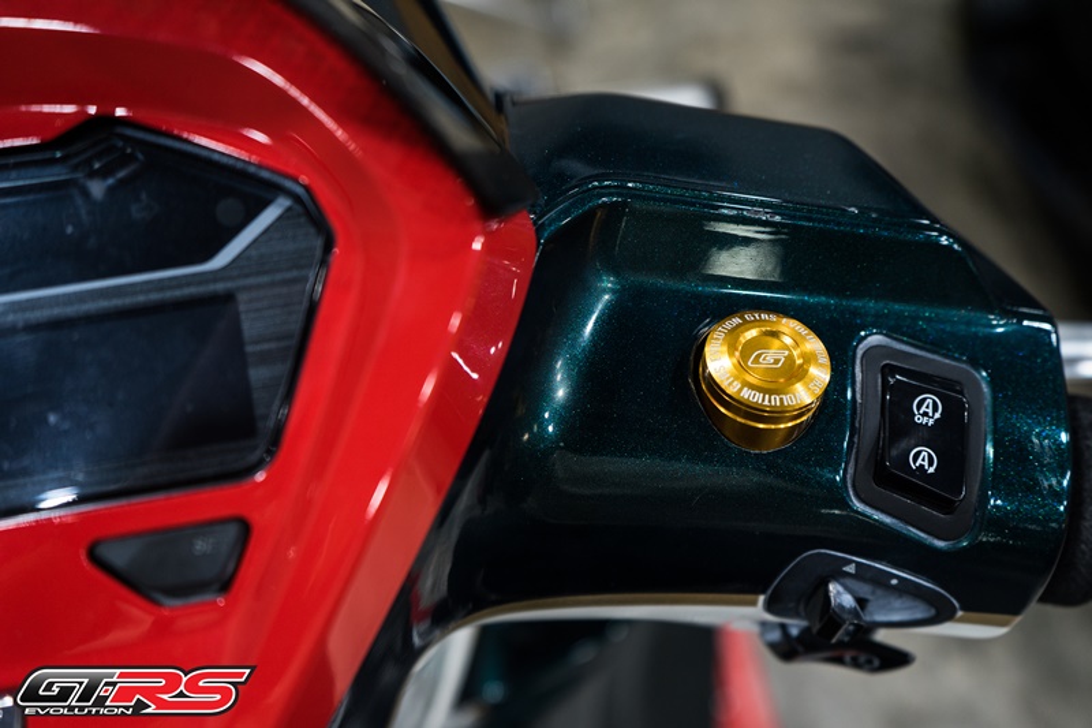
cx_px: 546
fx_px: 970
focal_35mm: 32
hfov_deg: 58.7
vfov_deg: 41.1
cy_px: 364
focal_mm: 32
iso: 400
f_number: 4
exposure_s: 1/30
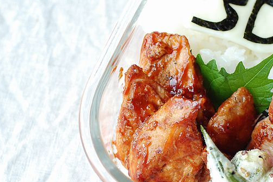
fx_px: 675
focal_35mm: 89
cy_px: 99
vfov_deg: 15.4
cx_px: 131
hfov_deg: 22.8
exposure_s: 1/125
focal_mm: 50
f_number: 6.3
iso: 800
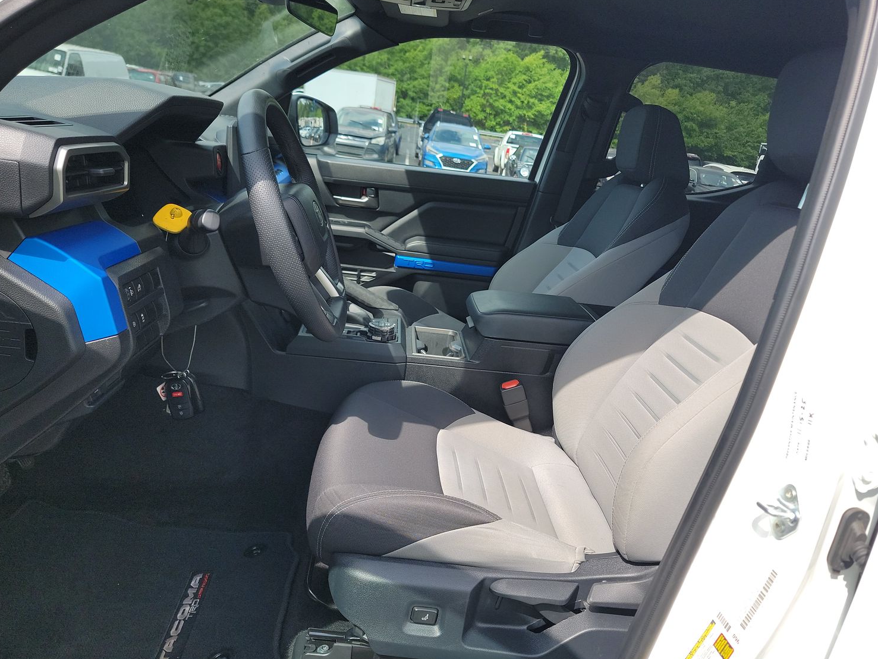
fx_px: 660
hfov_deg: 67.2
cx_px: 464
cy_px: 329
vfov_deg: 53.1
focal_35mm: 26
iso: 50
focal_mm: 6.7
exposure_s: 1/415
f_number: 1.8
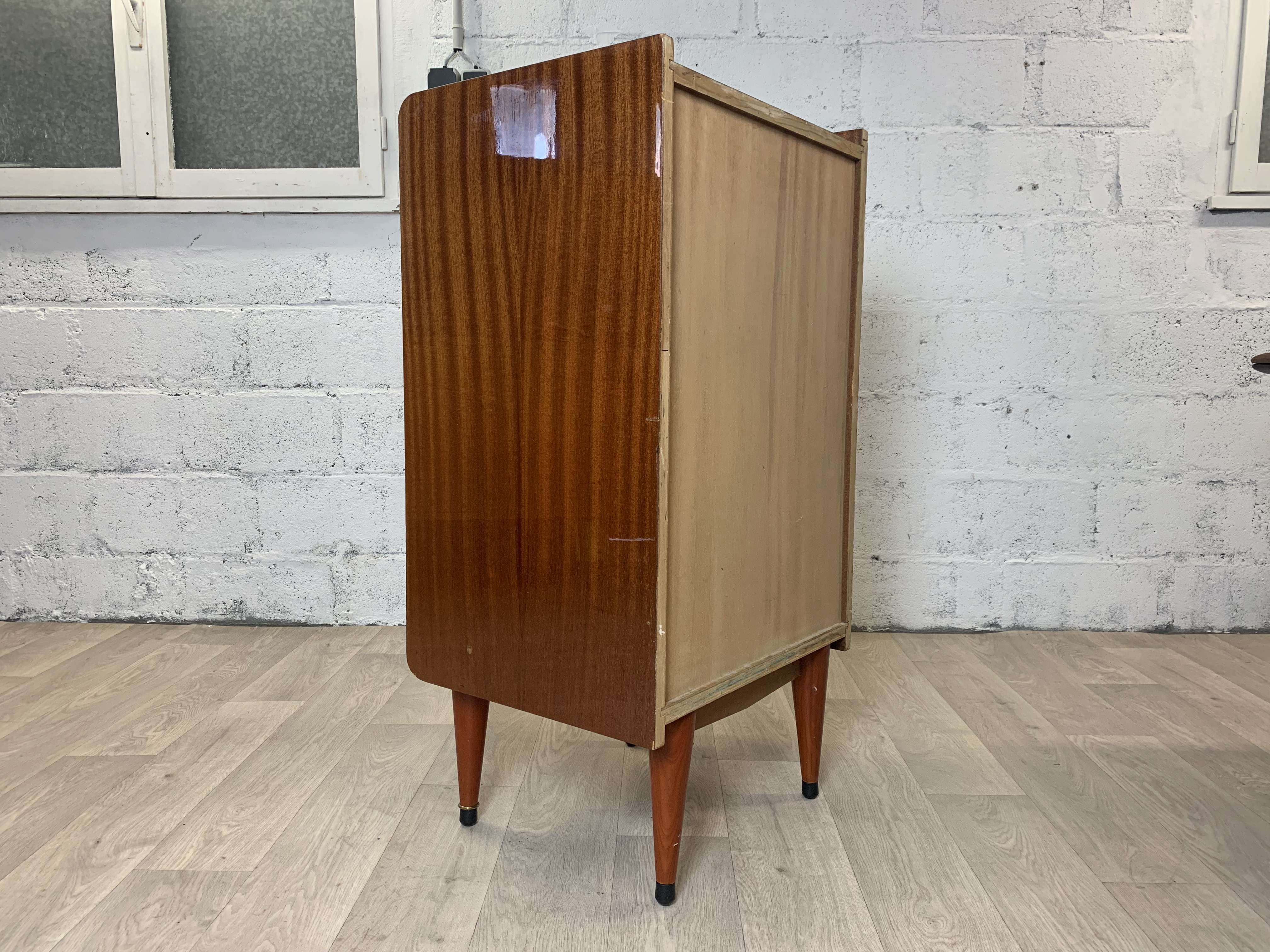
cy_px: 476
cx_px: 635
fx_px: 954
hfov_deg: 67.3
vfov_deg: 53.1
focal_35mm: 26
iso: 80
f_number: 1.8
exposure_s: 1/100
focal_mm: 4.25
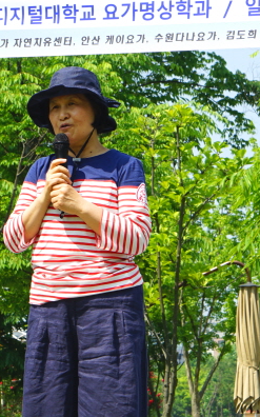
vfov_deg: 15.1
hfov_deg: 9.5
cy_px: 169
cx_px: 107
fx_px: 1567
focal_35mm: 138
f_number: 10
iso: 100
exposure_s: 1/125
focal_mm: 67
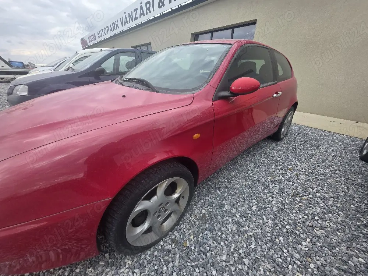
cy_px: 138
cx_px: 184
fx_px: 138
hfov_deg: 106.2
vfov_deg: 89.9
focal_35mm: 13
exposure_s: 1/455
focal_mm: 2.2
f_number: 1.9
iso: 40
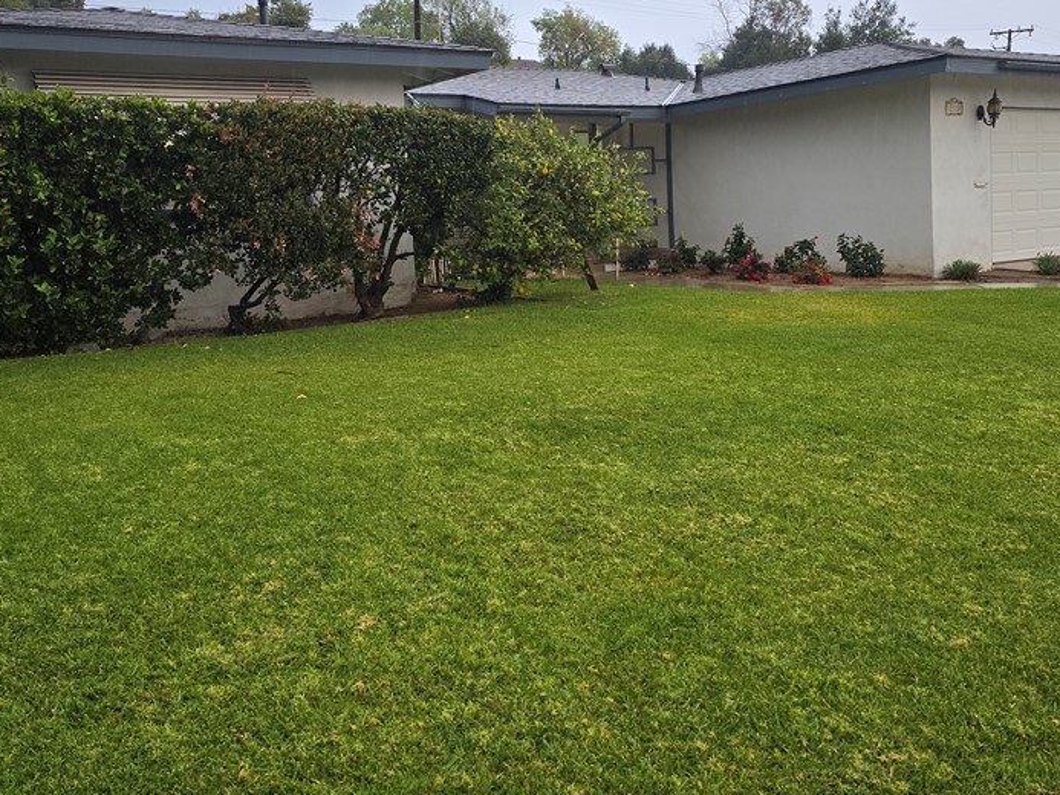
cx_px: 545
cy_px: 315
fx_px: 1041
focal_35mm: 34
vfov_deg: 41.6
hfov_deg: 53.9
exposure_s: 1/180
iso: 125
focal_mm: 6.3
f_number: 1.7
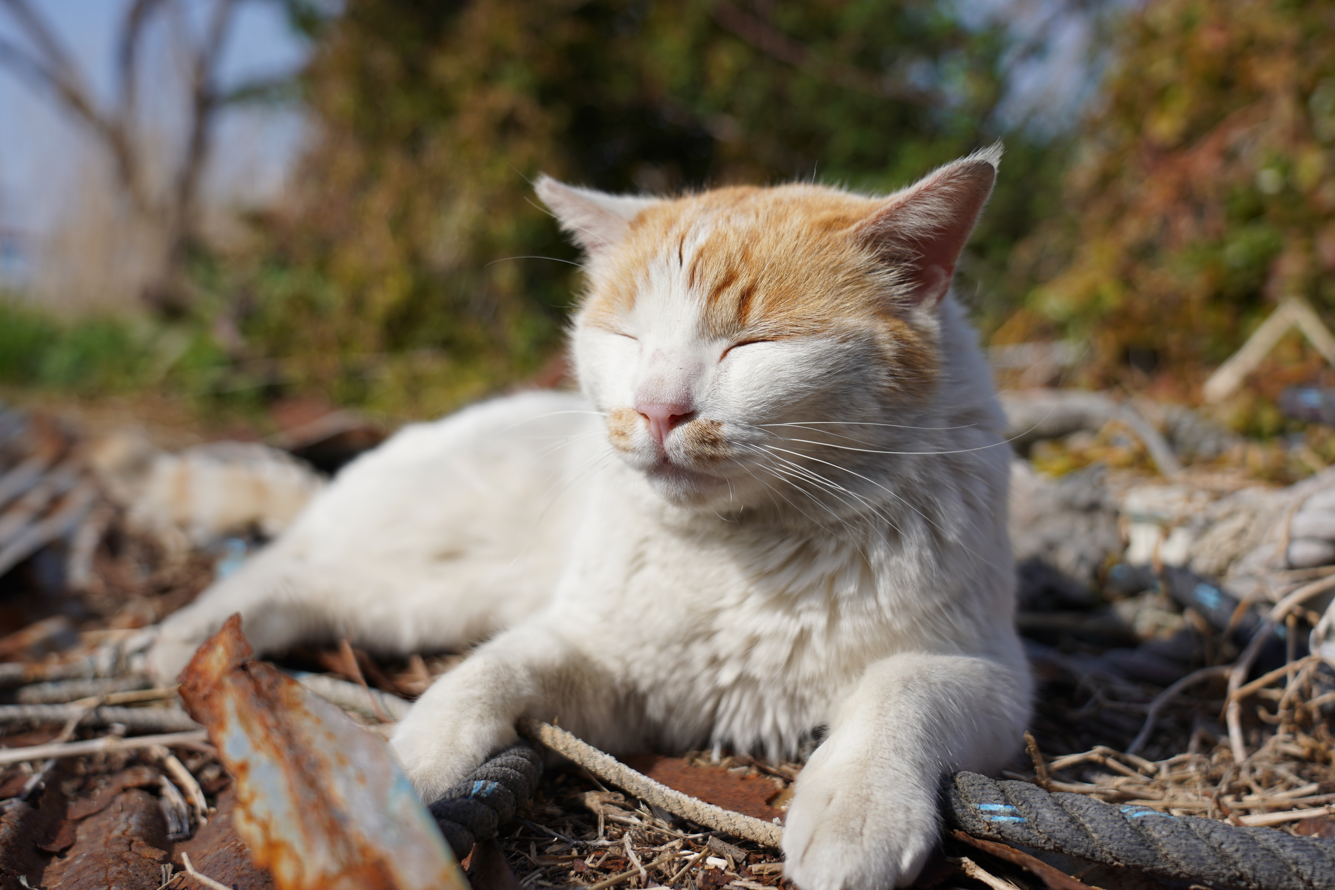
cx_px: 668
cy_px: 445
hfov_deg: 53.1
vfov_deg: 36.9
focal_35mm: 36
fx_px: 1335
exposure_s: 1/1600
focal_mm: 36
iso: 100
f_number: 4
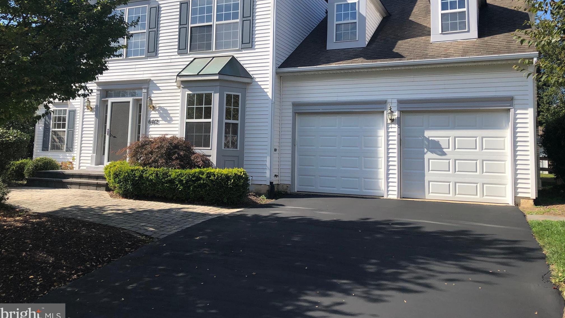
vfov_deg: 37.5
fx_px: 464
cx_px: 282
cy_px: 111
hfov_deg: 62.6
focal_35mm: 31
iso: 20
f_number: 1.8
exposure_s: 1/1499
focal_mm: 3.99
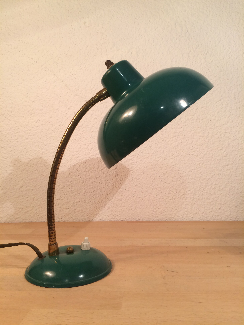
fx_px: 273
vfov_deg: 61.7
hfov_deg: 48.2
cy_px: 162
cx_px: 122
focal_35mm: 29
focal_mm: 4.15
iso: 50
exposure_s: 1/33
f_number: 2.2
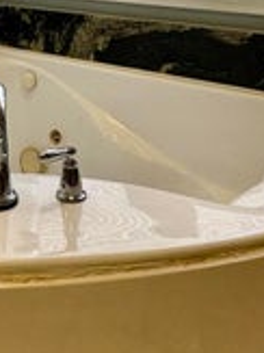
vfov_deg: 29.9
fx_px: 560
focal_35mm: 55
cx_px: -22
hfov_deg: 24.8
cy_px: -71
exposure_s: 1/120
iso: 64
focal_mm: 2.22
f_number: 2.2
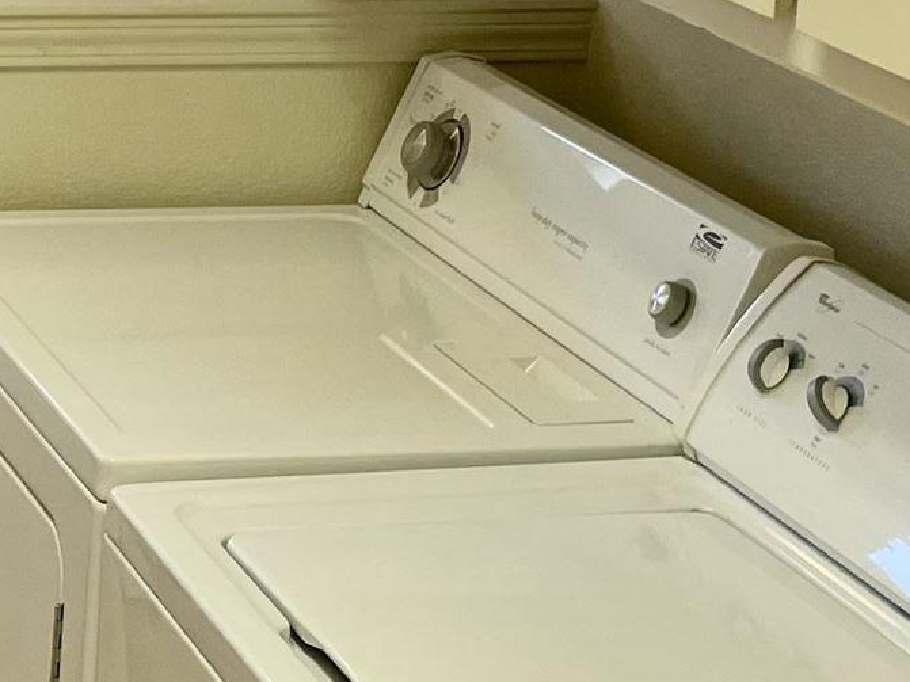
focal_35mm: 119
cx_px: -145
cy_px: 14
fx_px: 3128
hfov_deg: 16.0
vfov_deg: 12.3
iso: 80
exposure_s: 1/120
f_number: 1.6
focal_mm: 4.2
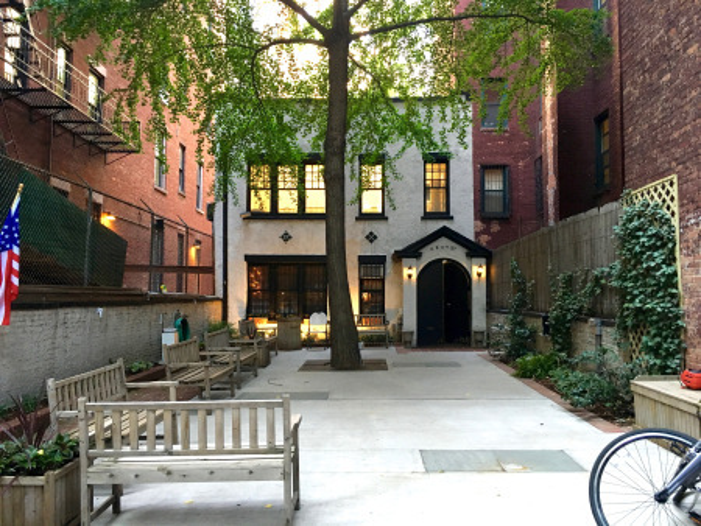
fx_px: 588
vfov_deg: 48.3
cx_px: 350
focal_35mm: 29
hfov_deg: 61.6
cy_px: 263
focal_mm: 4.15
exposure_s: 1/30
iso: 160
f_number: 2.2
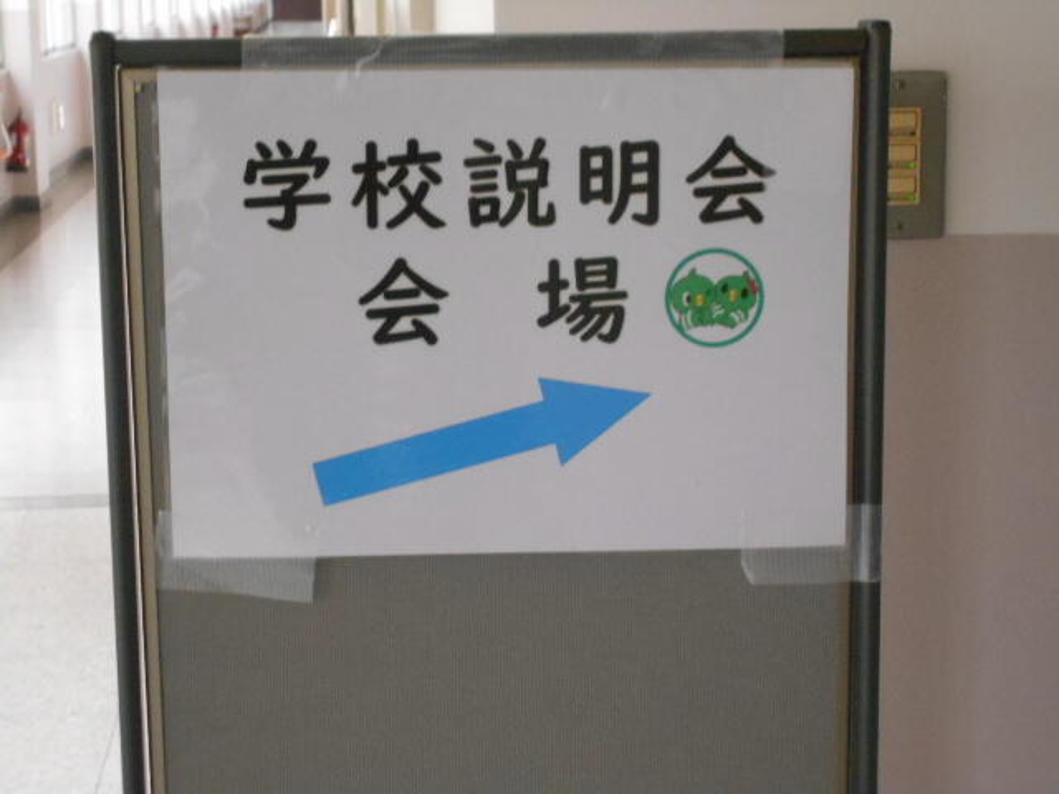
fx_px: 2325
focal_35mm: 76
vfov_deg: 19.4
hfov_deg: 25.7
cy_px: 397
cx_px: 530
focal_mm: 13.5
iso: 800
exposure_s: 1/50
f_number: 5.8
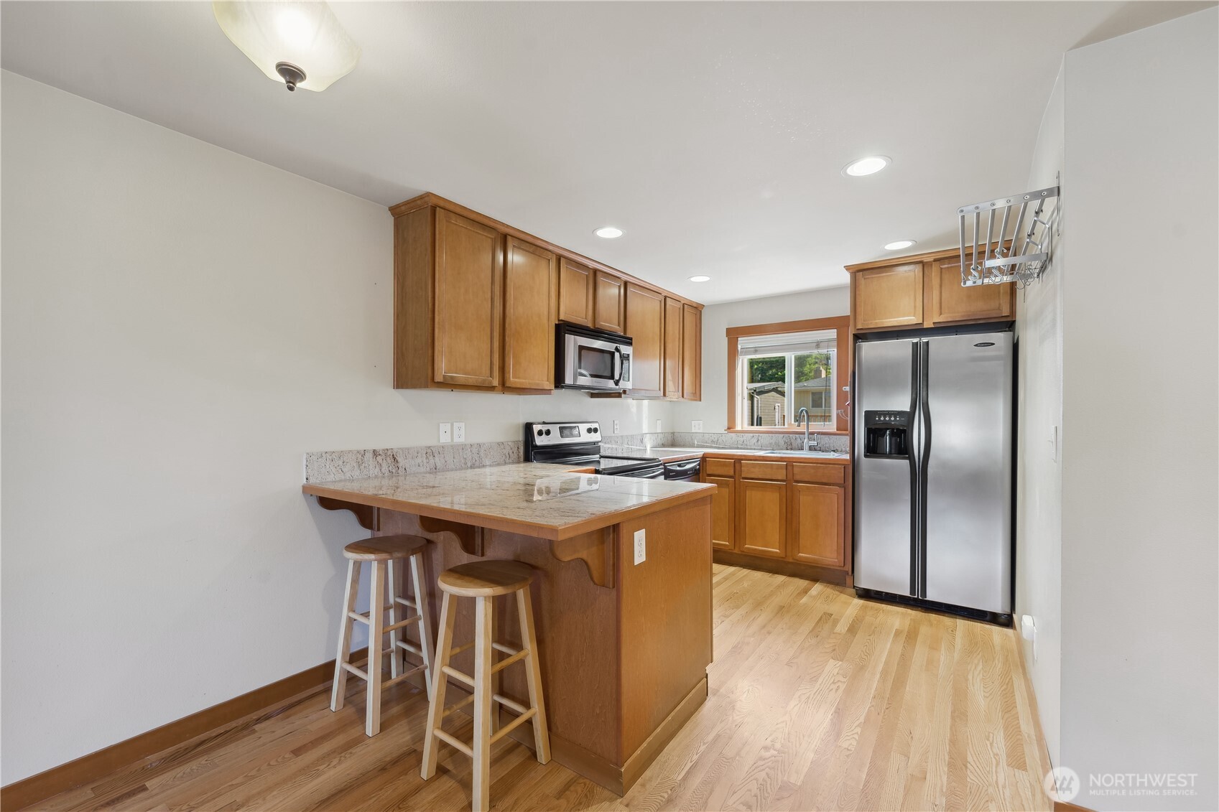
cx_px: 610
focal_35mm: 14
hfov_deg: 104.3
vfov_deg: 81.2
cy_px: 406
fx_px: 474
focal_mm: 14
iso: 200
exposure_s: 1/8
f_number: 8
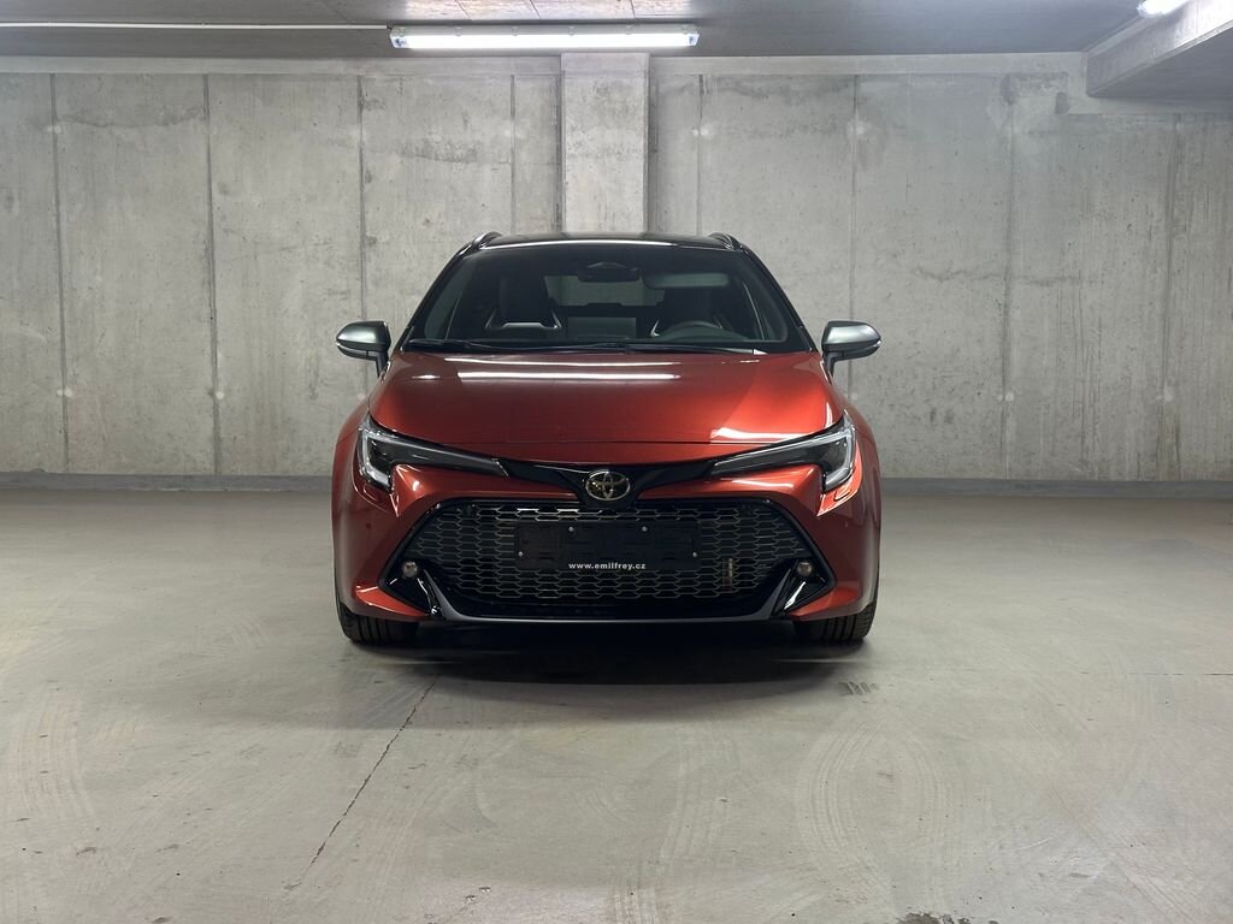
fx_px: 1710
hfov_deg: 39.7
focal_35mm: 48
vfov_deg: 30.3
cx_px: 616
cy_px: 462
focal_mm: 6.86
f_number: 1.78
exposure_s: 1/33
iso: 200
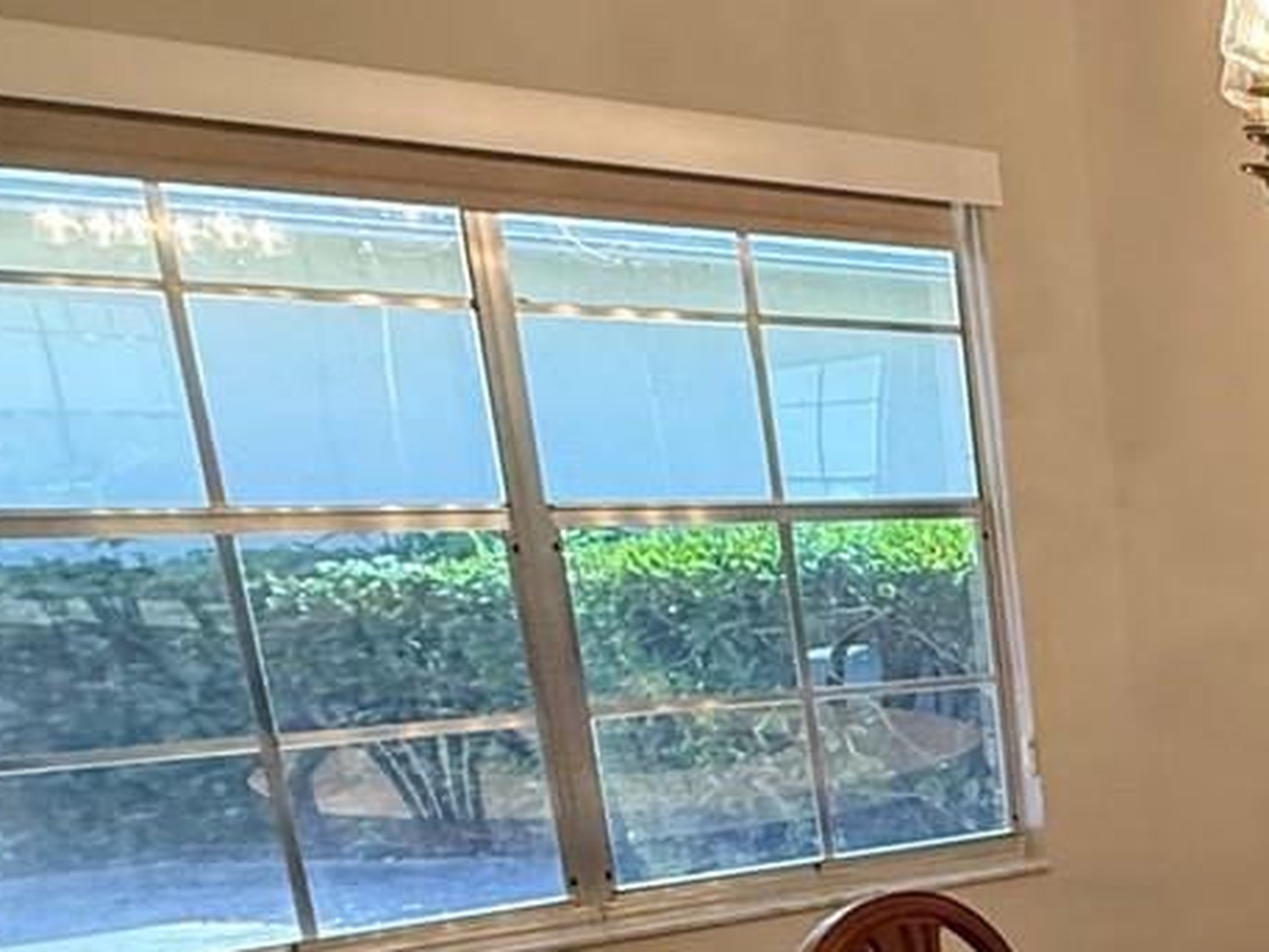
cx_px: 2135
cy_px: 841
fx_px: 1797
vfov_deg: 28.6
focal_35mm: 49
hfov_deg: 24.2
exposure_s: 1/60
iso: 320
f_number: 2.2
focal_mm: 2.22
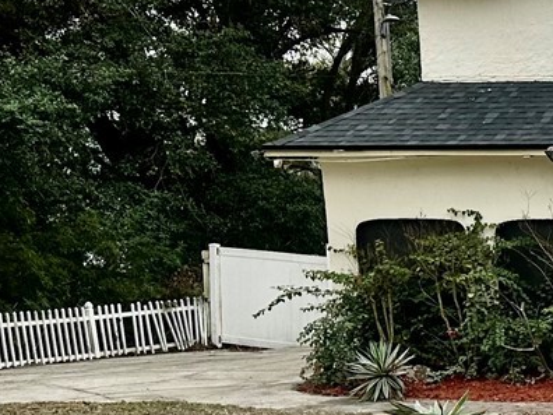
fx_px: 1550
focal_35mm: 97
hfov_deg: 15.8
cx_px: 1112
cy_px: 363
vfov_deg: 15.1
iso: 80
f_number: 1.78
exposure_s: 1/1988
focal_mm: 6.86
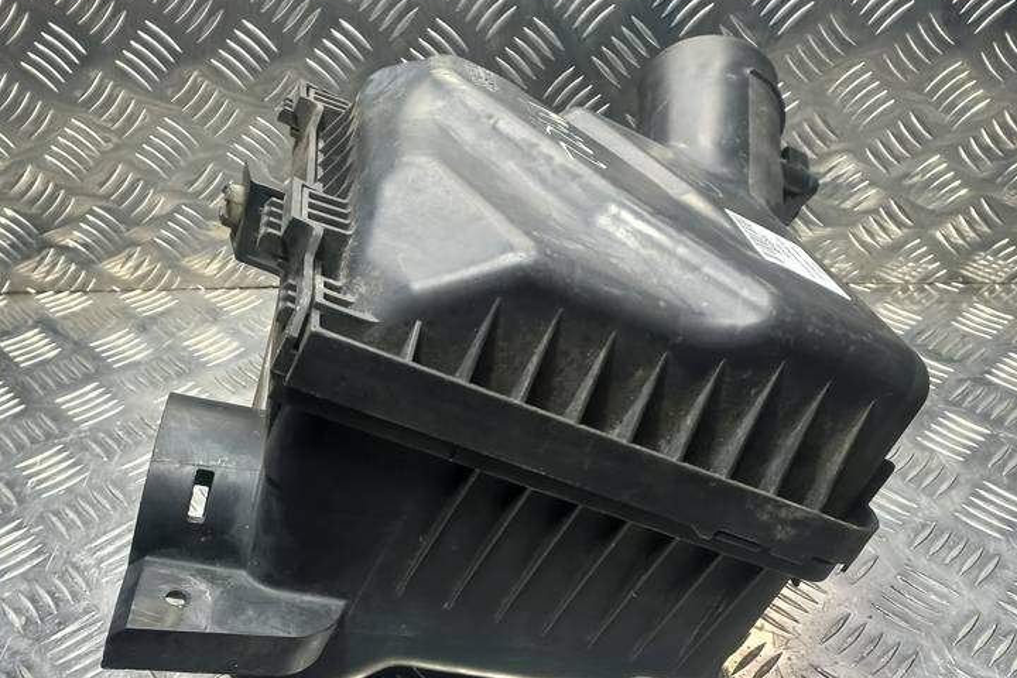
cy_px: 363
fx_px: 1045
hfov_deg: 51.9
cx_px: 486
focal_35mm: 37
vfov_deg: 35.9
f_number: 1.8
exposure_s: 1/50
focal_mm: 4.6
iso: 64
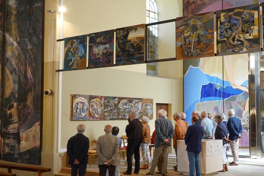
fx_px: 389
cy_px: 85
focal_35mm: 53
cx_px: 165
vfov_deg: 25.5
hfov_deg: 37.3
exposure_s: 1/30
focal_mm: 14.7
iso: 400
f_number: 4
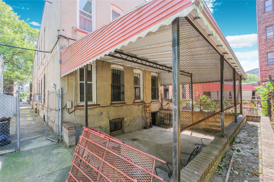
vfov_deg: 77.3
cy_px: 91
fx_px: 114
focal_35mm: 15
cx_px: 137
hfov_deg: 100.4
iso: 250
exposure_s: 1/60
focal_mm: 10
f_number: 10
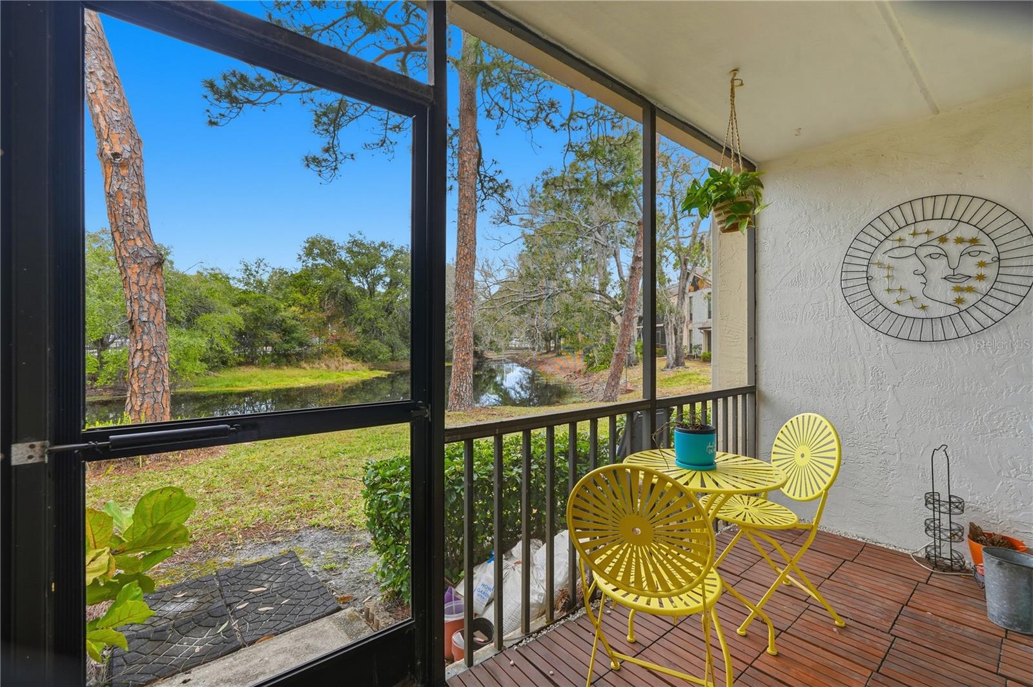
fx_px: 459
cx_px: 516
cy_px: 344
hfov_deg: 96.8
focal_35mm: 16
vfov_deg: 73.7
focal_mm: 16
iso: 400
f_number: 7.1
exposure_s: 1/800
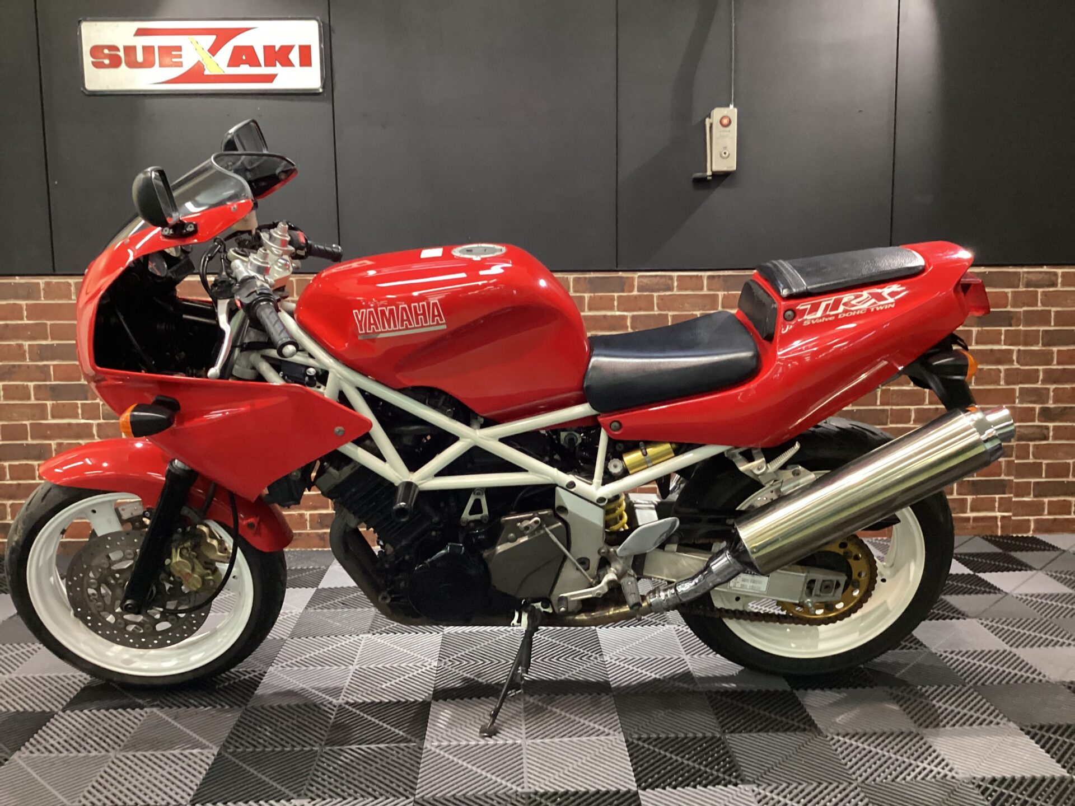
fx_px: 963
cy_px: 403
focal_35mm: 31
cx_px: 538
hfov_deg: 58.4
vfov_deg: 45.4
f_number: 2.4
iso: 400
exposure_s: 1/40
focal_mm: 3.3
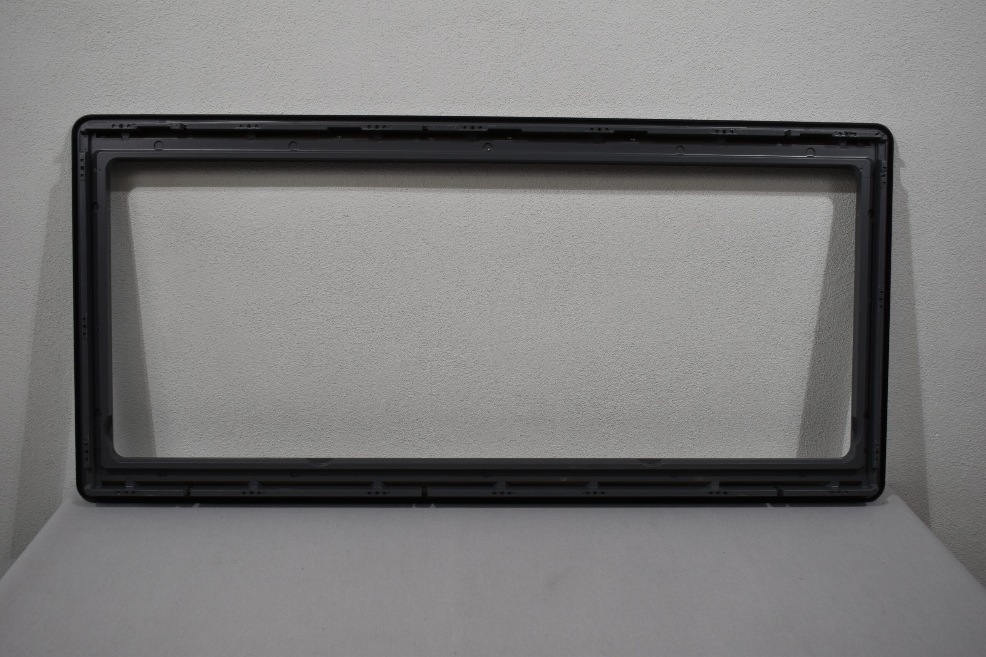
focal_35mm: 39
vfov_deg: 34.2
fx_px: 1068
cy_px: 328
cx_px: 493
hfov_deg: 49.6
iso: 250
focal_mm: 26
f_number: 5.6
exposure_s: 1/125
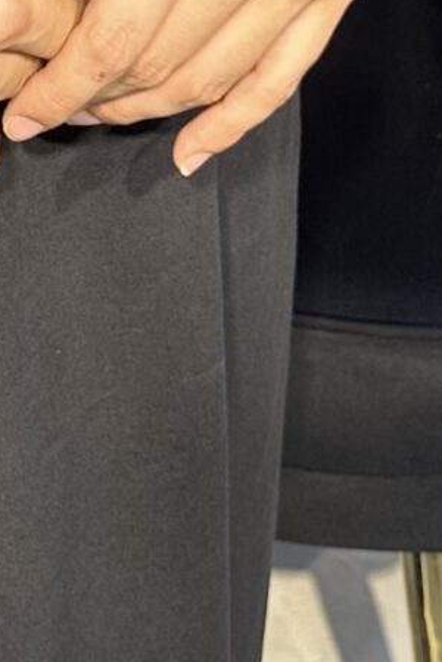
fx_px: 2615
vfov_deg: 12.8
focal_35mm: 142
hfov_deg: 9.3
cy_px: -609
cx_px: -269
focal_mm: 6.86
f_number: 1.78
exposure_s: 1/100
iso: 100
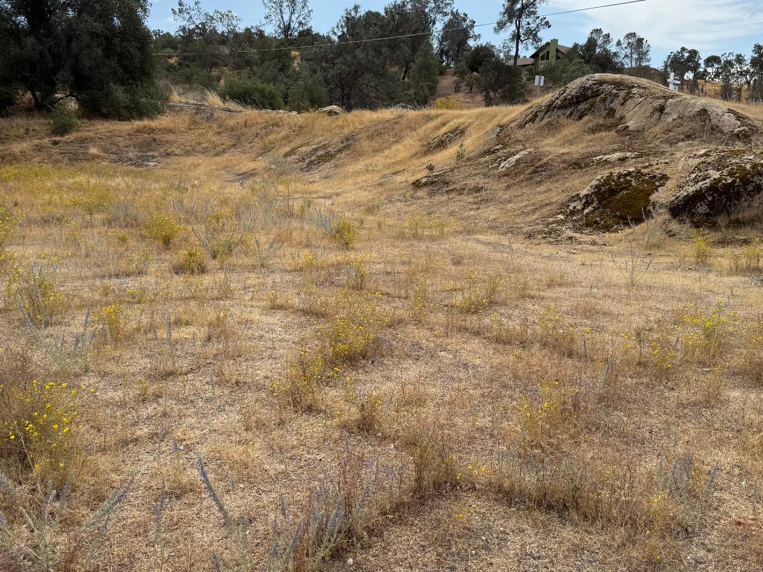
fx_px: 727
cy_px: 266
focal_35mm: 33
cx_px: 378
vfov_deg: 42.9
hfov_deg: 55.4
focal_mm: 6.76
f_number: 1.78
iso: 100
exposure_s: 1/5319
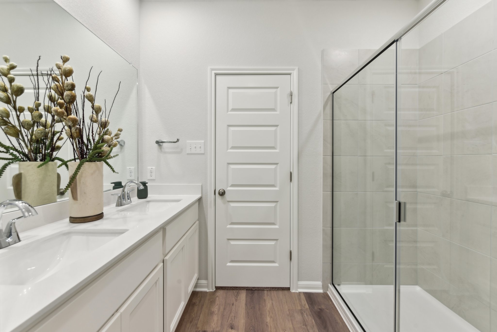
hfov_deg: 104.2
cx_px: 248
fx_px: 193
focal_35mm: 14
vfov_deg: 81.2
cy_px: 166
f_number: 8
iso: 180
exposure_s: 1/8
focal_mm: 14
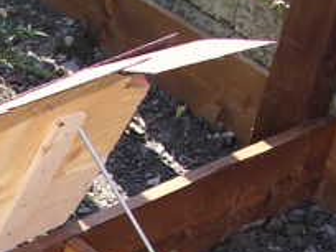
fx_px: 1155
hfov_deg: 15.9
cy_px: 301
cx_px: -66
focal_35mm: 119
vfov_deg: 12.2
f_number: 2.8
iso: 100
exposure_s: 1/97.4
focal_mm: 5.8
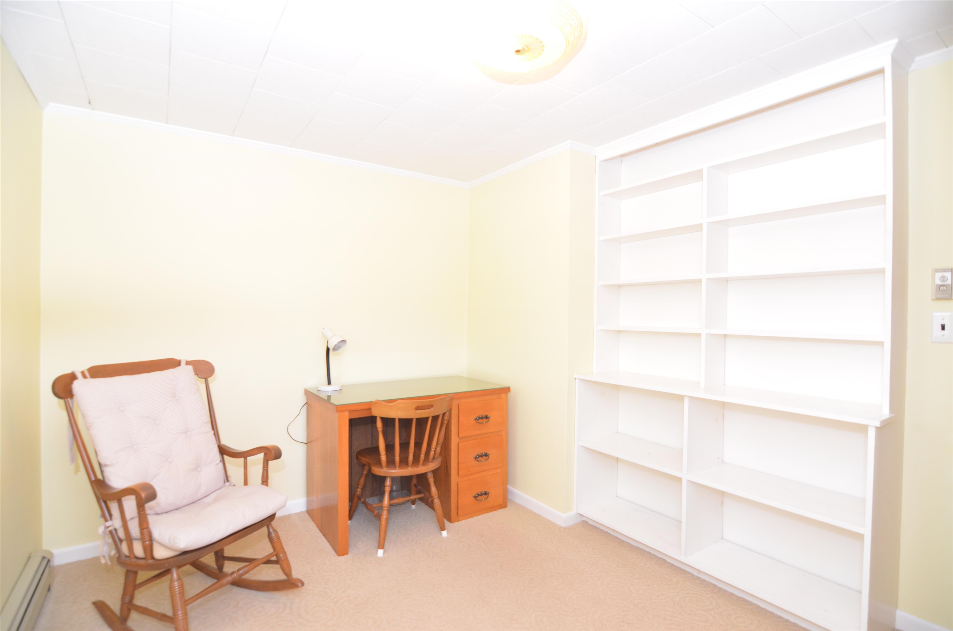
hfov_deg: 95.1
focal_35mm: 16
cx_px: 476
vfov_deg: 71.8
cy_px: 316
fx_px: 436
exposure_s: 1/60
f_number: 4
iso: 1100
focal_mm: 11
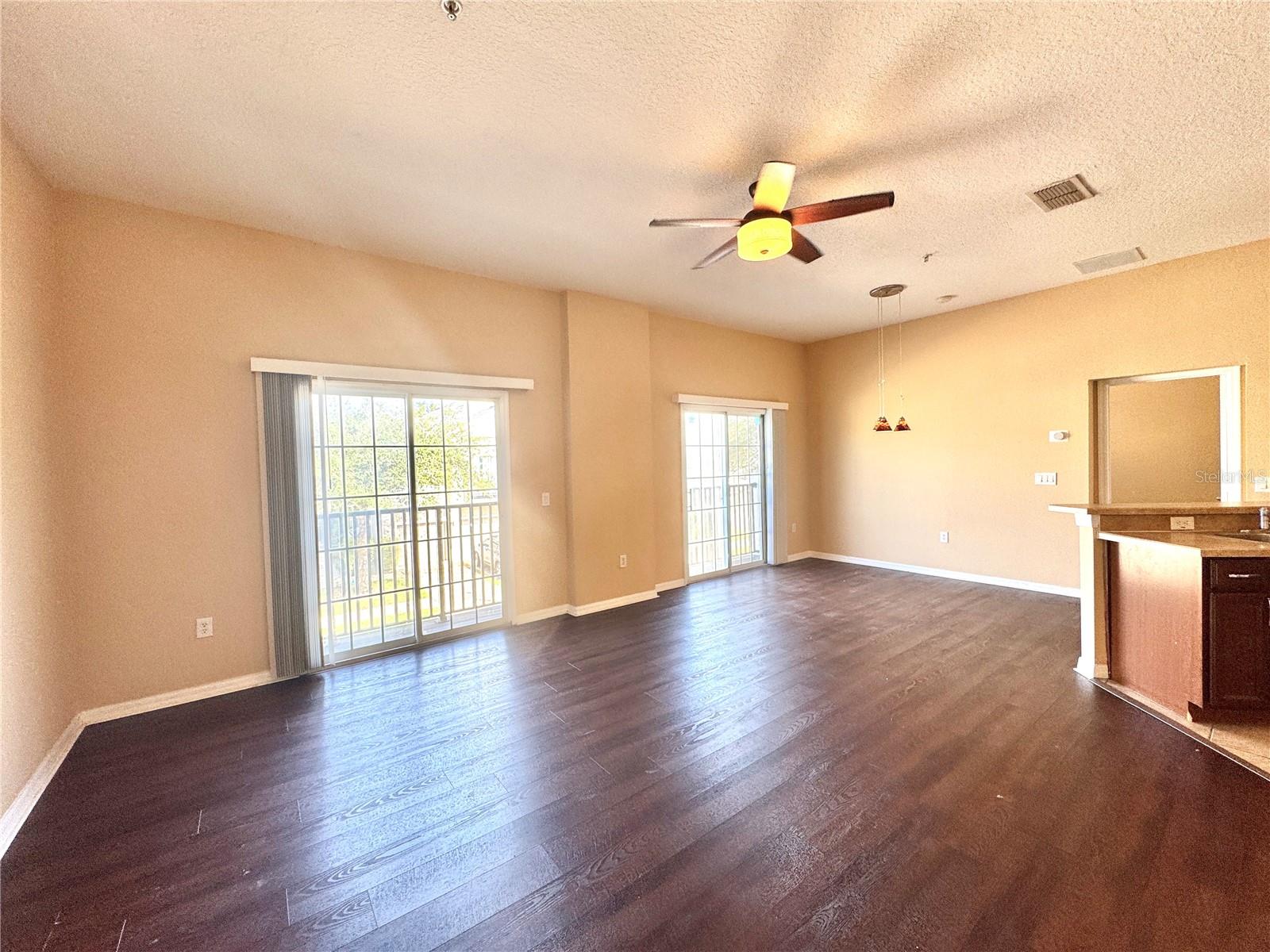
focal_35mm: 14
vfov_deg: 85.7
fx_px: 514
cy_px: 476
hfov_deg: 102.1
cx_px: 635
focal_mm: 2.22
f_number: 2.2
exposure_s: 1/99
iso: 50
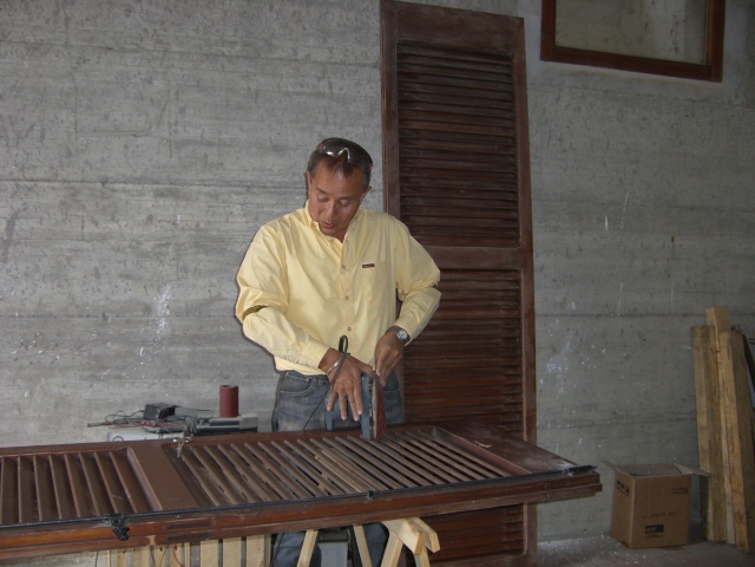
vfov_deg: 37.7
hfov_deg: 49.0
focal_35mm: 38
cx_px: 378
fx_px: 829
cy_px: 284
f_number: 2.7
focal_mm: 6.2
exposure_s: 1/60
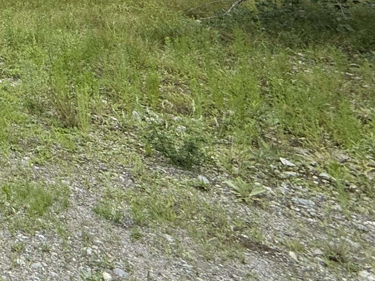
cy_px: -185
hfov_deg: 25.9
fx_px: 520
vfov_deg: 22.3
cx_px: -220
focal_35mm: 48
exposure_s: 1/531
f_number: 2.2
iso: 50
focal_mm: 2.22
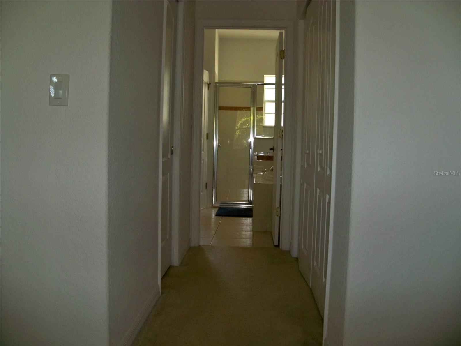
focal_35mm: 35
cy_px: 173
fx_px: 466
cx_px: 230
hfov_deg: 52.6
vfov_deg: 40.7
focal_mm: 6.2
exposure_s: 1/30
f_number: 3.5
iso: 200
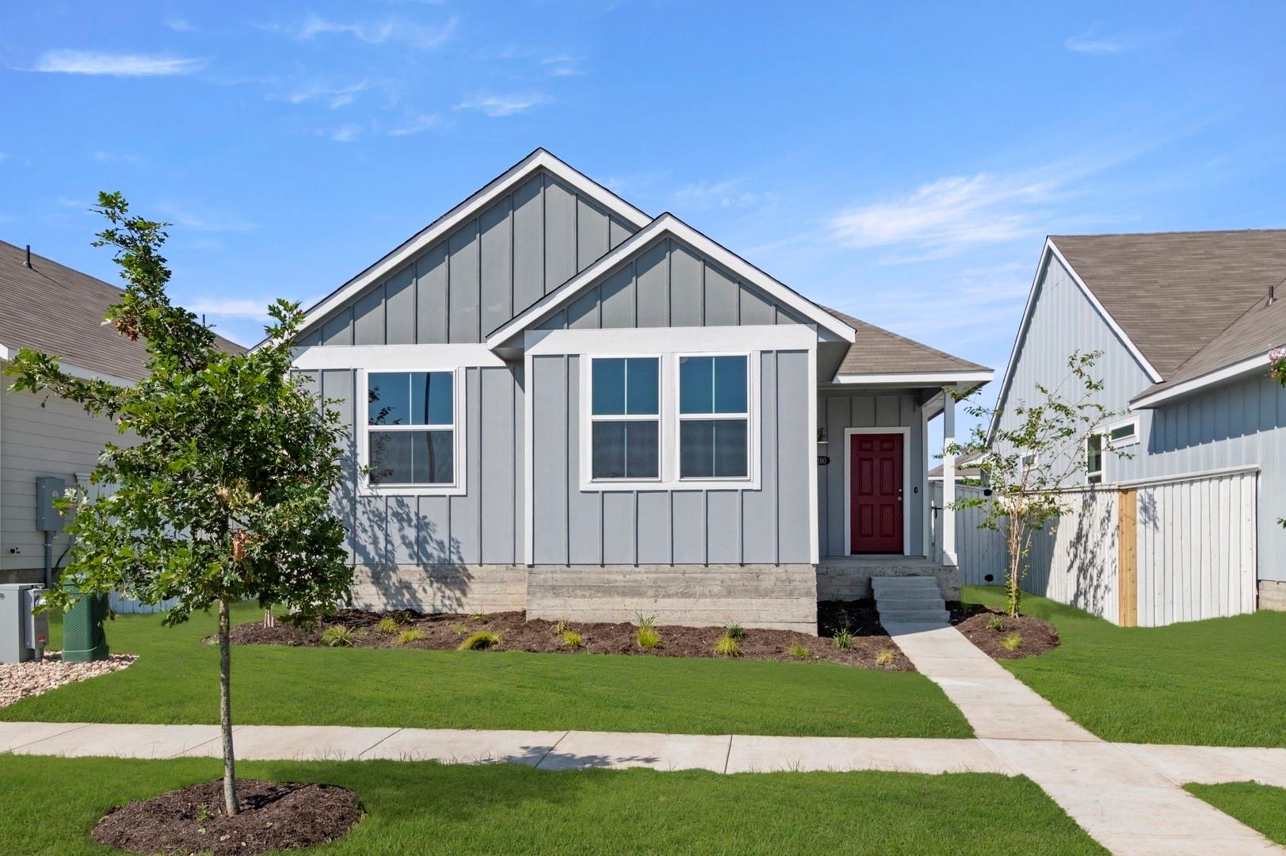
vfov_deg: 36.8
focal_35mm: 36
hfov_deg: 53.2
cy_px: 428
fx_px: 1285
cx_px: 643
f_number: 8
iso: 400
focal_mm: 24
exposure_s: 1/640
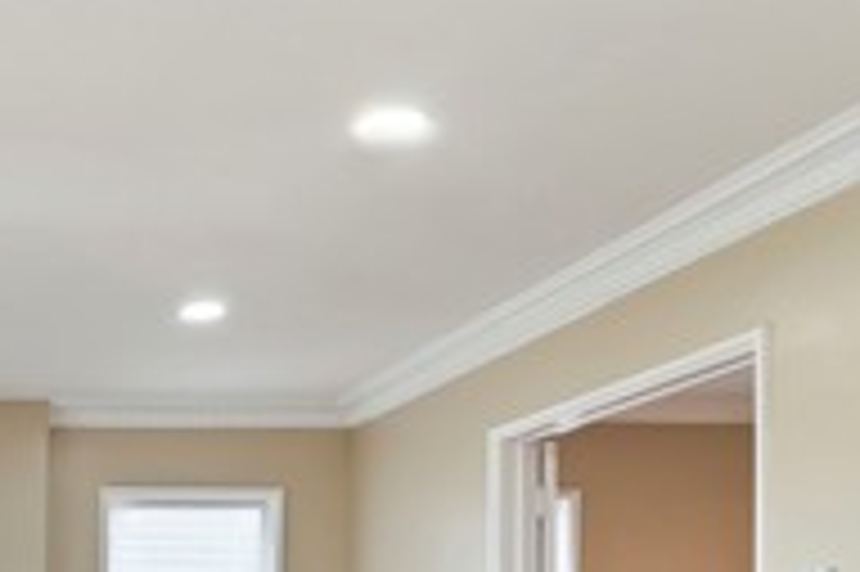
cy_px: 640
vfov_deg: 26.2
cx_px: -167
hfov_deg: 34.0
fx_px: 1122
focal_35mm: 47
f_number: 10
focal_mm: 14
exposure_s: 1/13
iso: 500
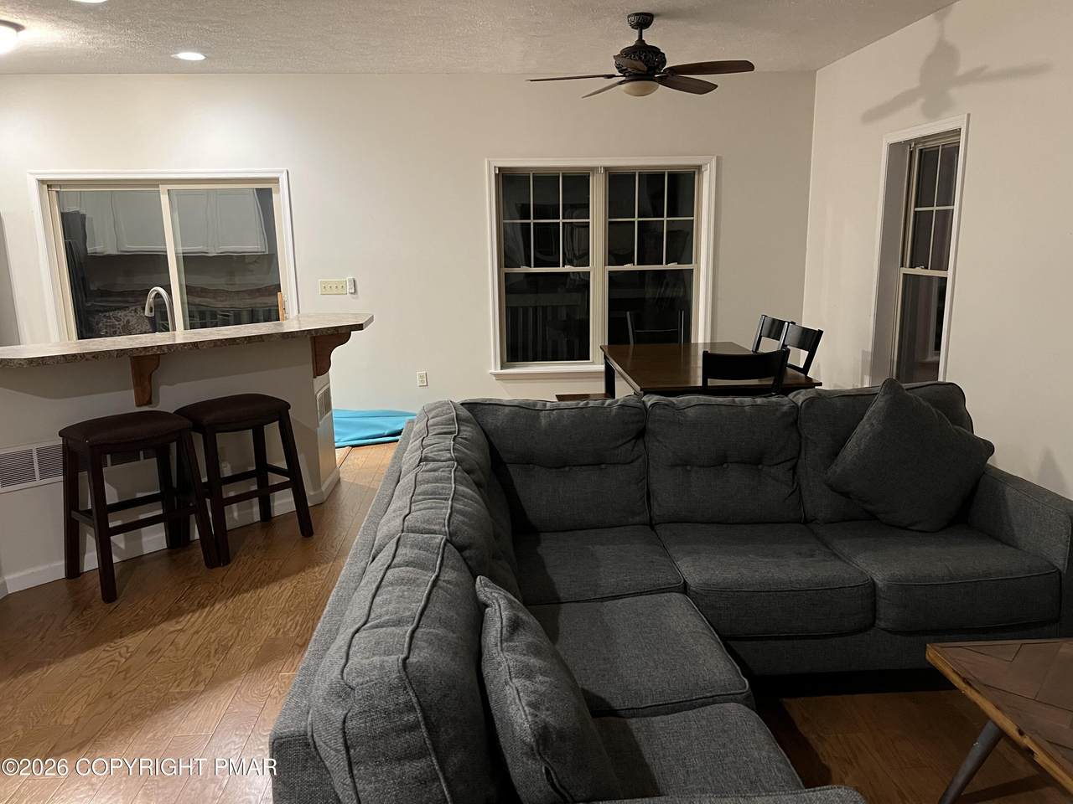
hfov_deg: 67.3
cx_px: 536
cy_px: 402
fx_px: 806
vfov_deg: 53.1
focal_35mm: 26
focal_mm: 5.7
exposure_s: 1/40
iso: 500
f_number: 1.5
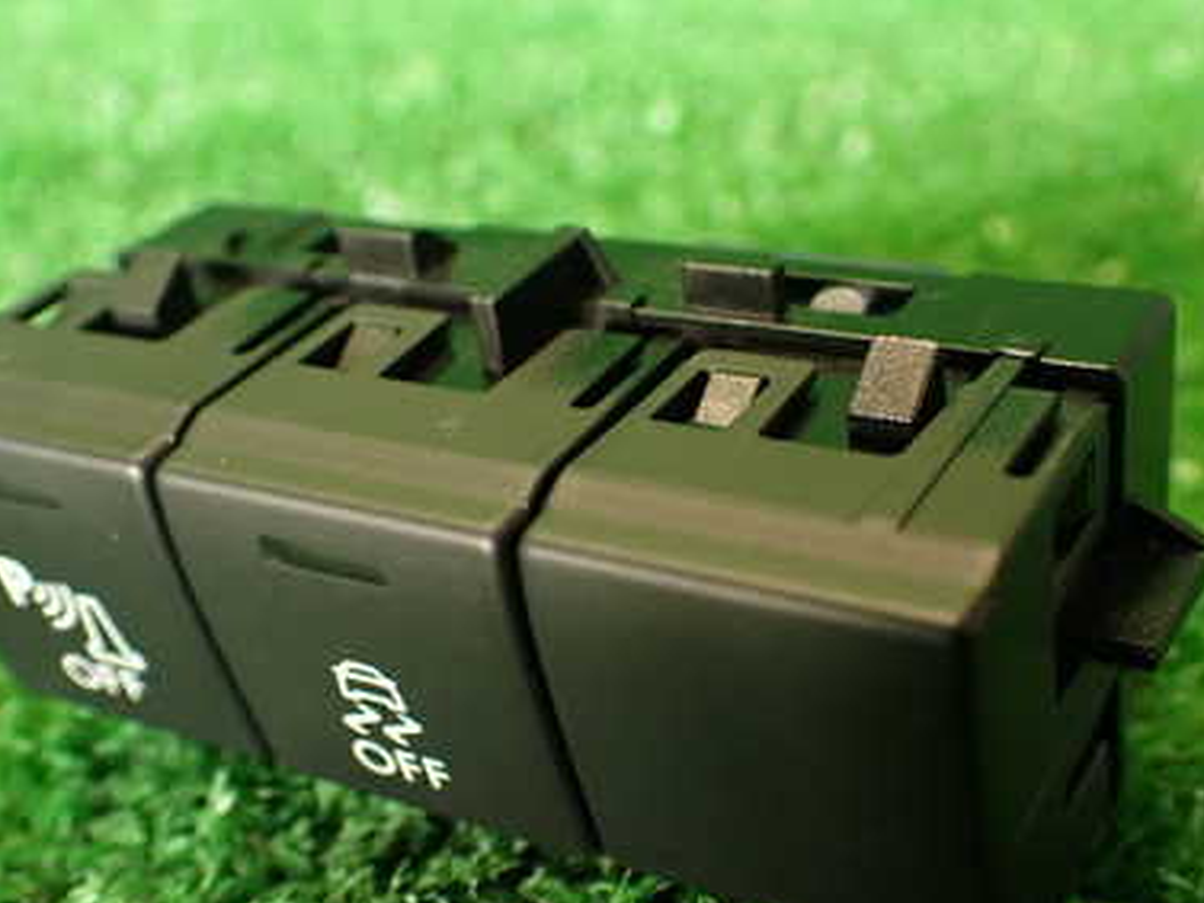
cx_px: 541
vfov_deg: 28.5
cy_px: 564
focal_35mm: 51
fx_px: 1774
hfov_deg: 37.5
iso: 320
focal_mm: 5.79
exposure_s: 1/30
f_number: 2.4
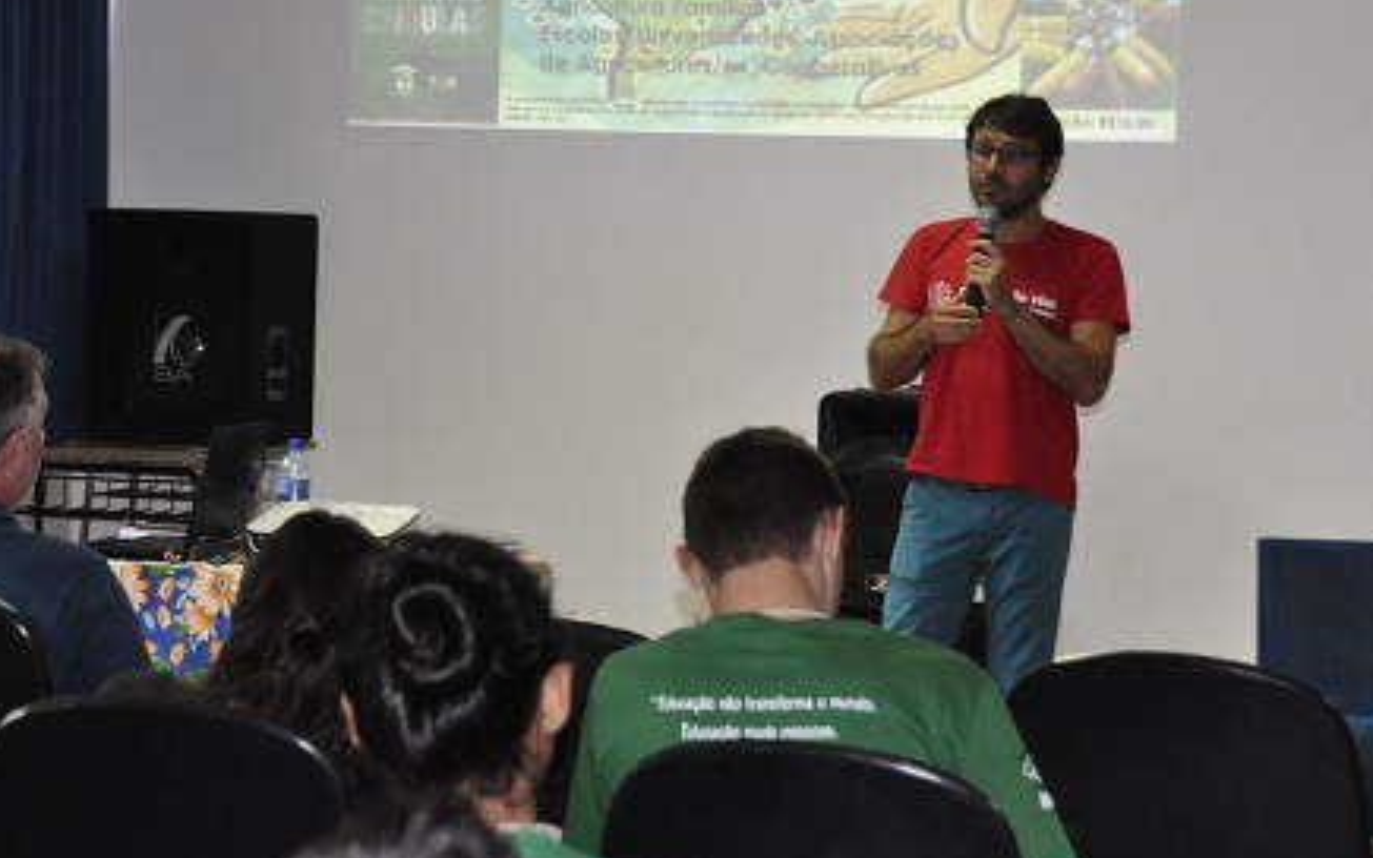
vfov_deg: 12.9
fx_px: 3780
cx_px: 574
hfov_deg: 20.6
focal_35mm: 101
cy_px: 297
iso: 3200
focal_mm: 48
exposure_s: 1/80
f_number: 5
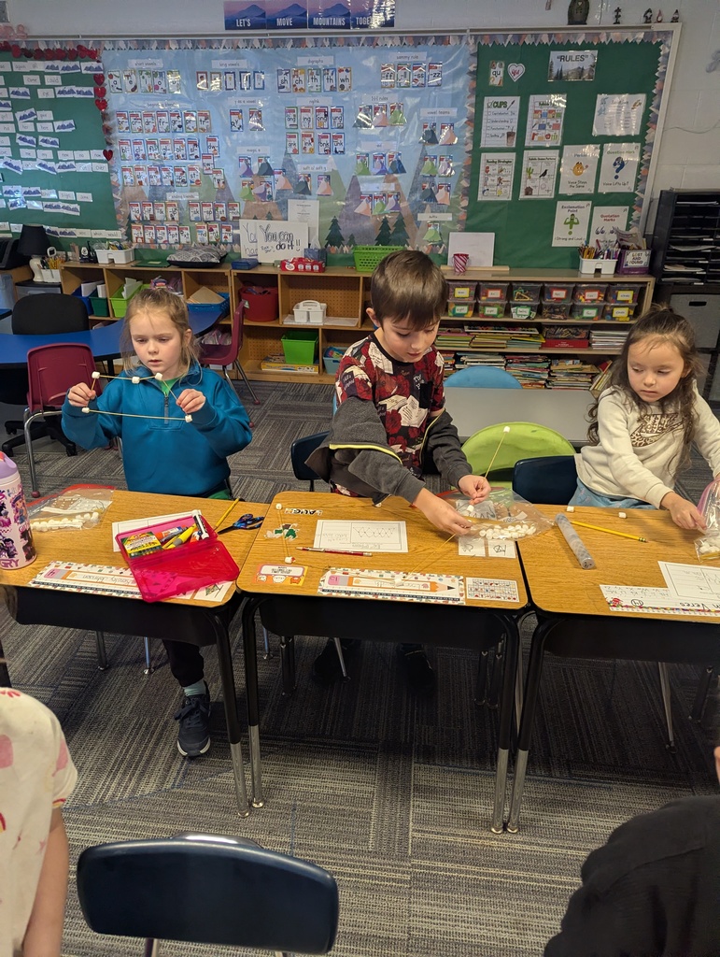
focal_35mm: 24
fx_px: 664
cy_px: 478
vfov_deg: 71.5
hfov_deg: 56.9
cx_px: 360
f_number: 1.85
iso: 527
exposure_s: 1/120
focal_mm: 6.81
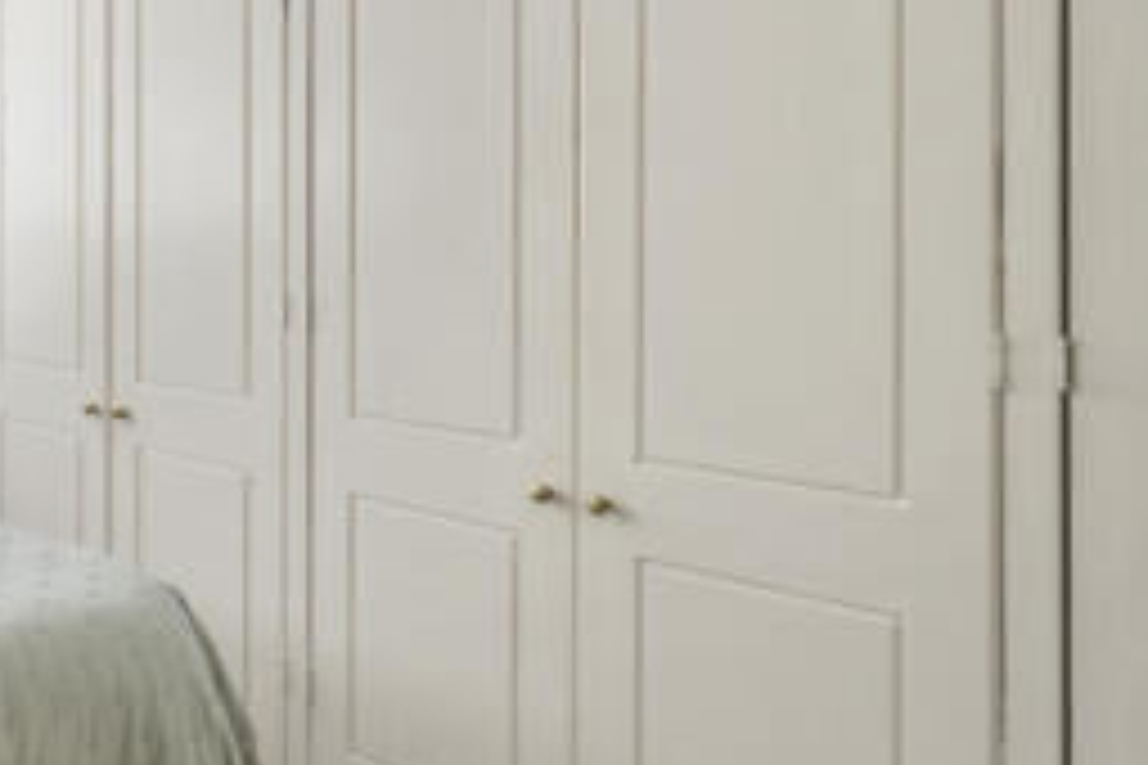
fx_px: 1148
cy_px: 248
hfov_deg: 36.7
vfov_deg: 36.4
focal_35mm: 36
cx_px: -311
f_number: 16
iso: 200
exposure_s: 1/2
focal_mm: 14
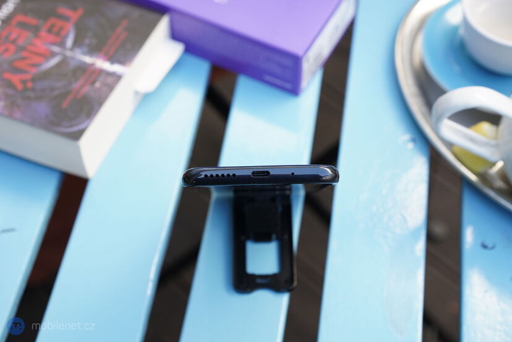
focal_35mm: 55
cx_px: 256
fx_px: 782
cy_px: 171
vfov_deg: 24.6
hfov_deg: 36.2
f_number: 5.6
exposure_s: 1/250
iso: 2000
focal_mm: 55
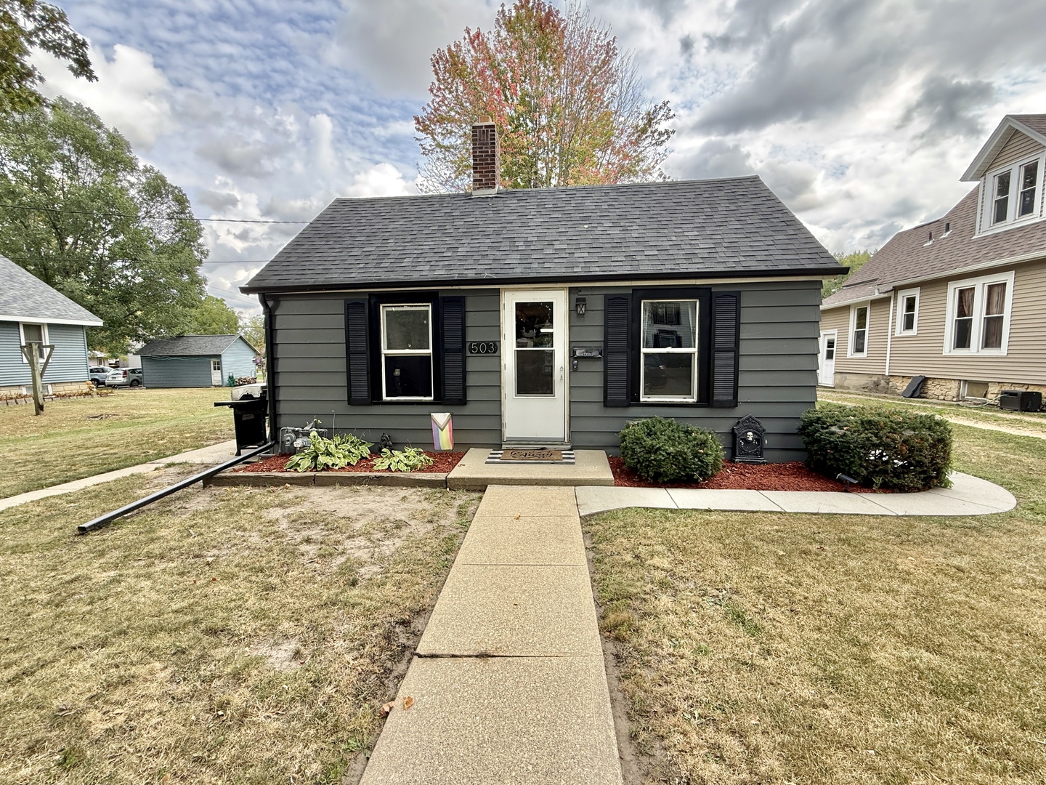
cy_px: 392
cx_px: 523
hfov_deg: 102.1
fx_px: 423
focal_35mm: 14
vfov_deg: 85.7
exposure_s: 1/213
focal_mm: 2.22
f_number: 2.2
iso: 50
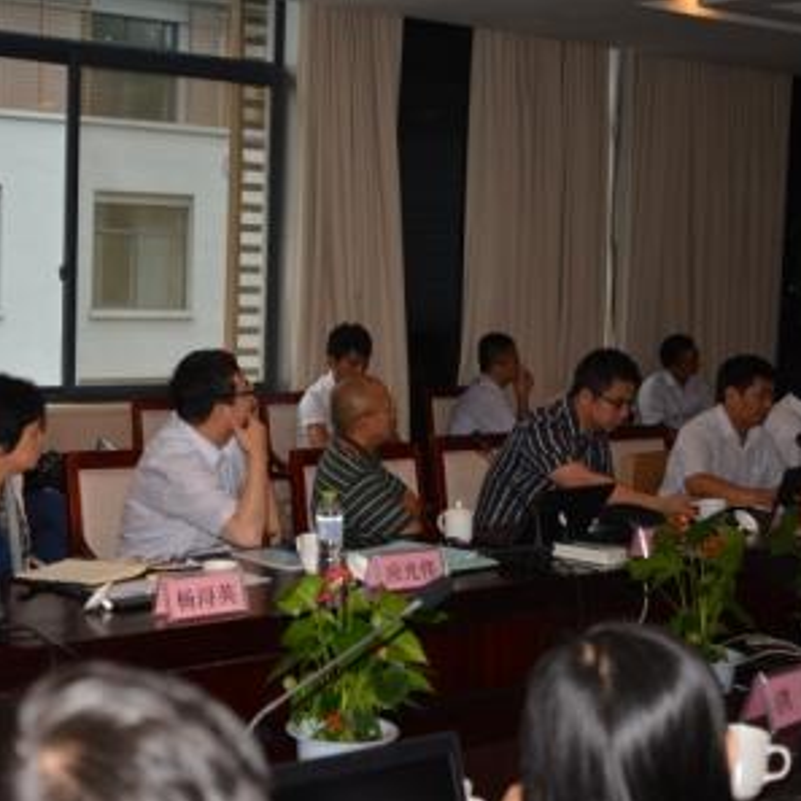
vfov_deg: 29.1
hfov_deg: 28.8
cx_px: 254
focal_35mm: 59
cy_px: 400
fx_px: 1545
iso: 100
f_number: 4.2
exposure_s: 1/60
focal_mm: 46
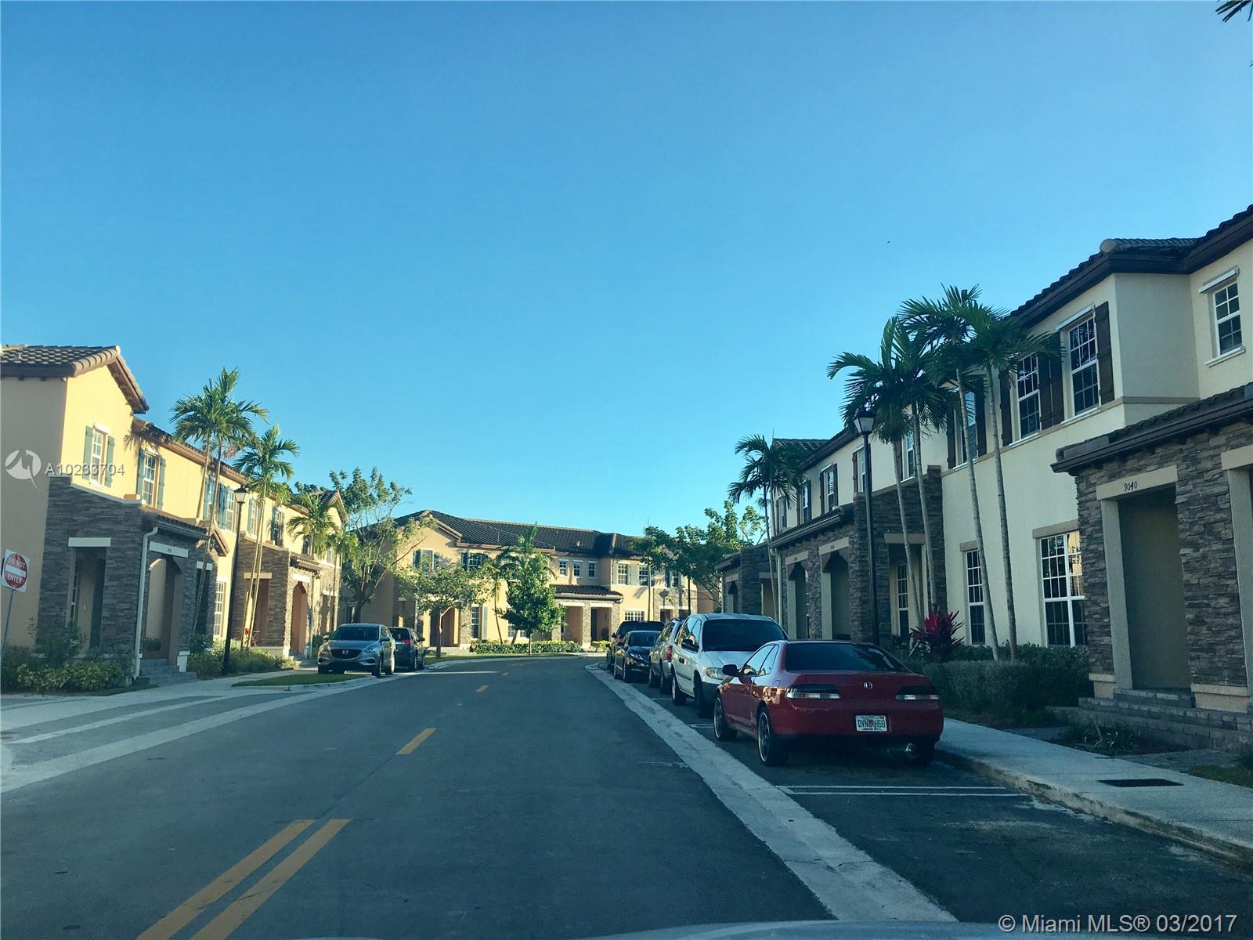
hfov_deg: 61.7
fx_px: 1050
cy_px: 470
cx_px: 626
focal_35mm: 29
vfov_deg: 48.2
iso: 25
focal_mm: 4.15
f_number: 2.2
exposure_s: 1/605
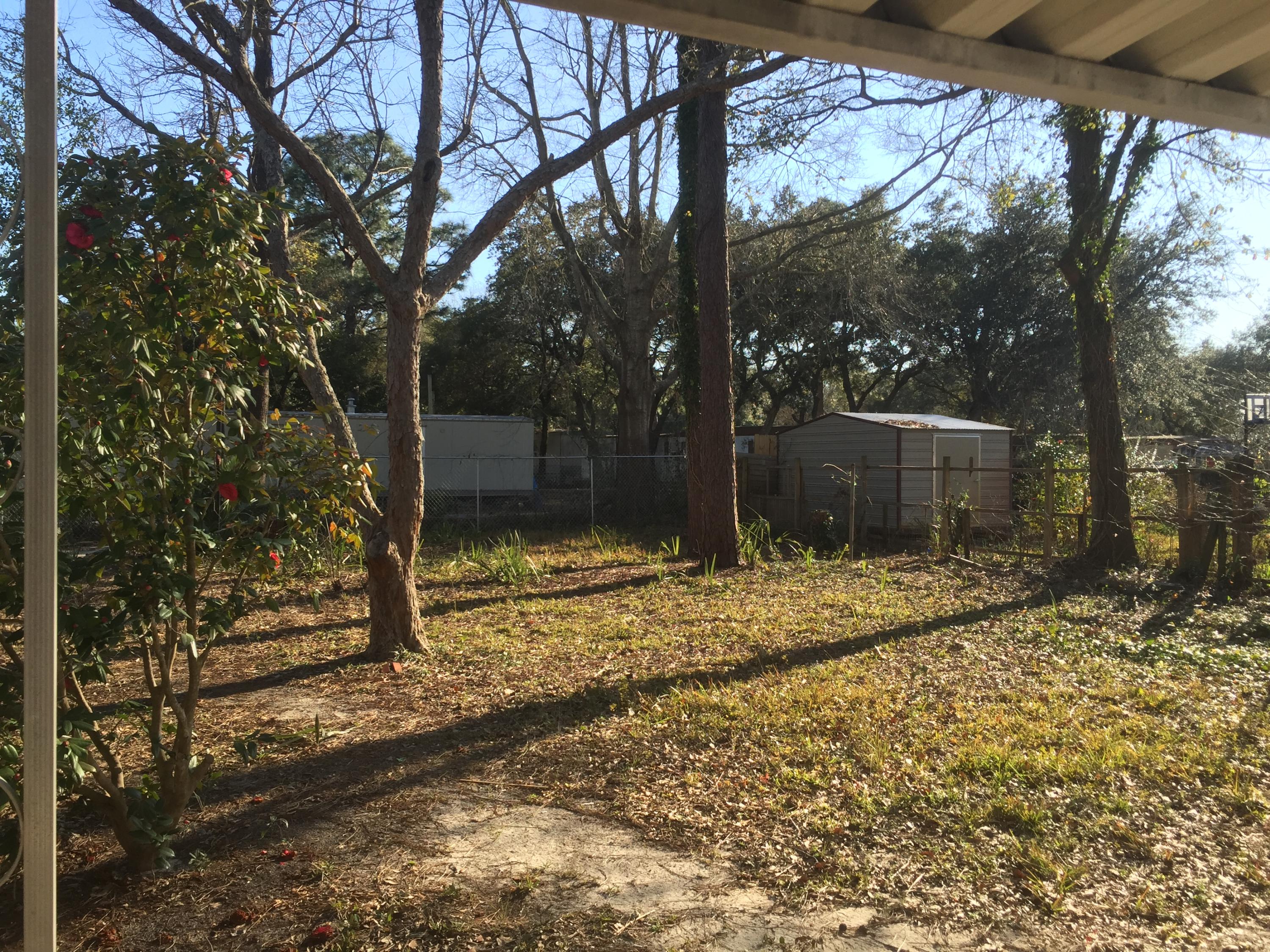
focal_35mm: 29
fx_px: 1064
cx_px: 635
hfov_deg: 61.7
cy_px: 476
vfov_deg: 48.2
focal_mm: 4.15
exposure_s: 1/719
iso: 32
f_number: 2.2
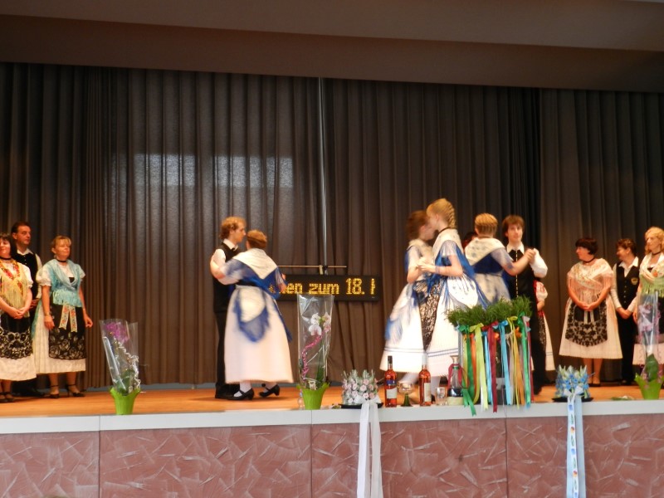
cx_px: 332
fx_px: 882
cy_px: 249
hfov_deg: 41.2
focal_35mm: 46
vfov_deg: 31.5
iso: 320
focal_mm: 8.1
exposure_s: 1/30
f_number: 4.2
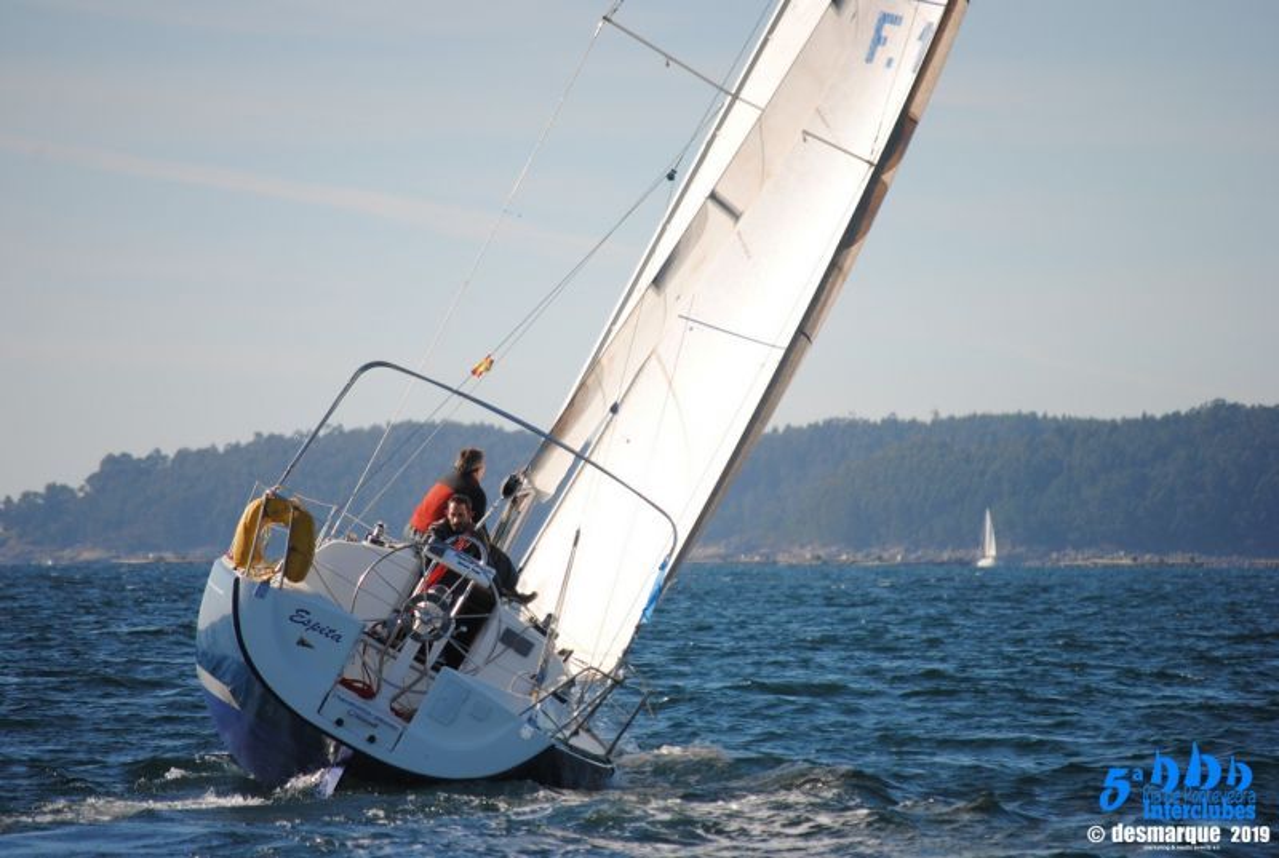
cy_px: 429
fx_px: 9612
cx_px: 640
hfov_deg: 7.6
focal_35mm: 270
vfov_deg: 5.1
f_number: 5.6
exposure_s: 1/1000
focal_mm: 180
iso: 200
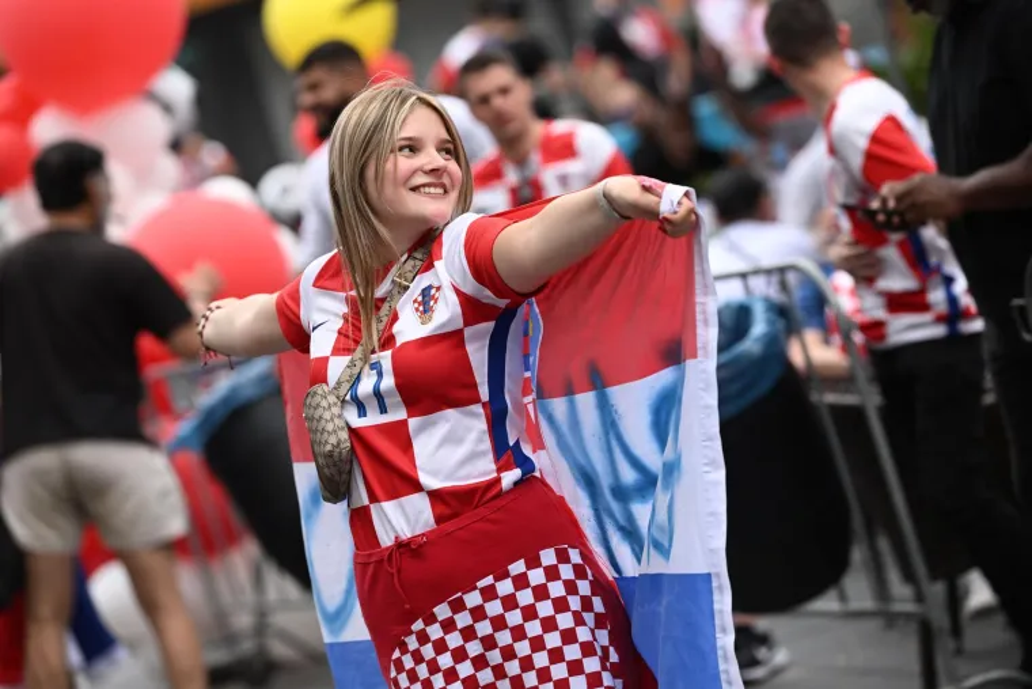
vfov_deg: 7.8
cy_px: 344
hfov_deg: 11.7
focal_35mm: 175
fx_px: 5017
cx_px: 516
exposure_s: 1/3200
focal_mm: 175
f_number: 4
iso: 1000
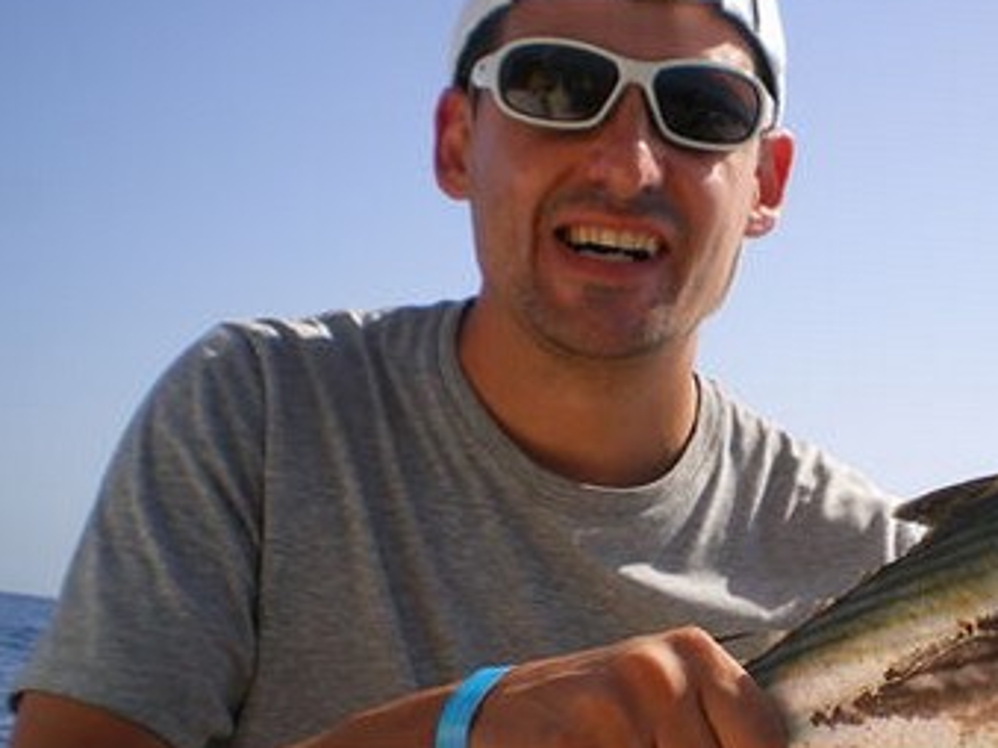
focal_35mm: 67
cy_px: 486
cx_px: 871
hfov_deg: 28.0
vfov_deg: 21.8
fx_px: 1931
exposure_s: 1/500
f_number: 4.6
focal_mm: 6.3
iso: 50
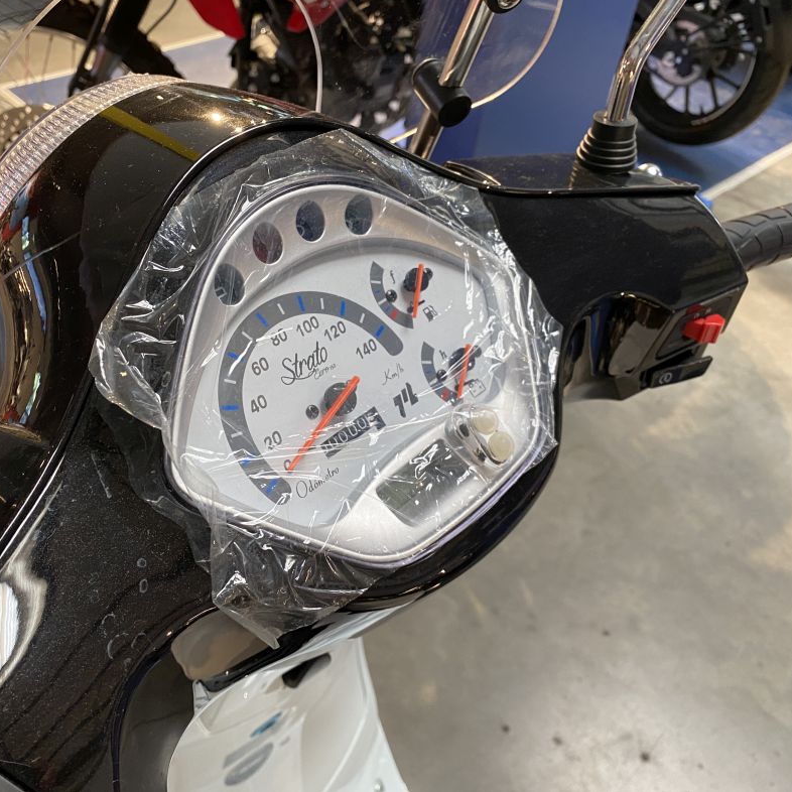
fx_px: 802
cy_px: 392
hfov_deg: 52.2
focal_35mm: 31
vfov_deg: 52.5
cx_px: 317
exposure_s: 1/50
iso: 160
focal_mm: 4.25
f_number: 1.8
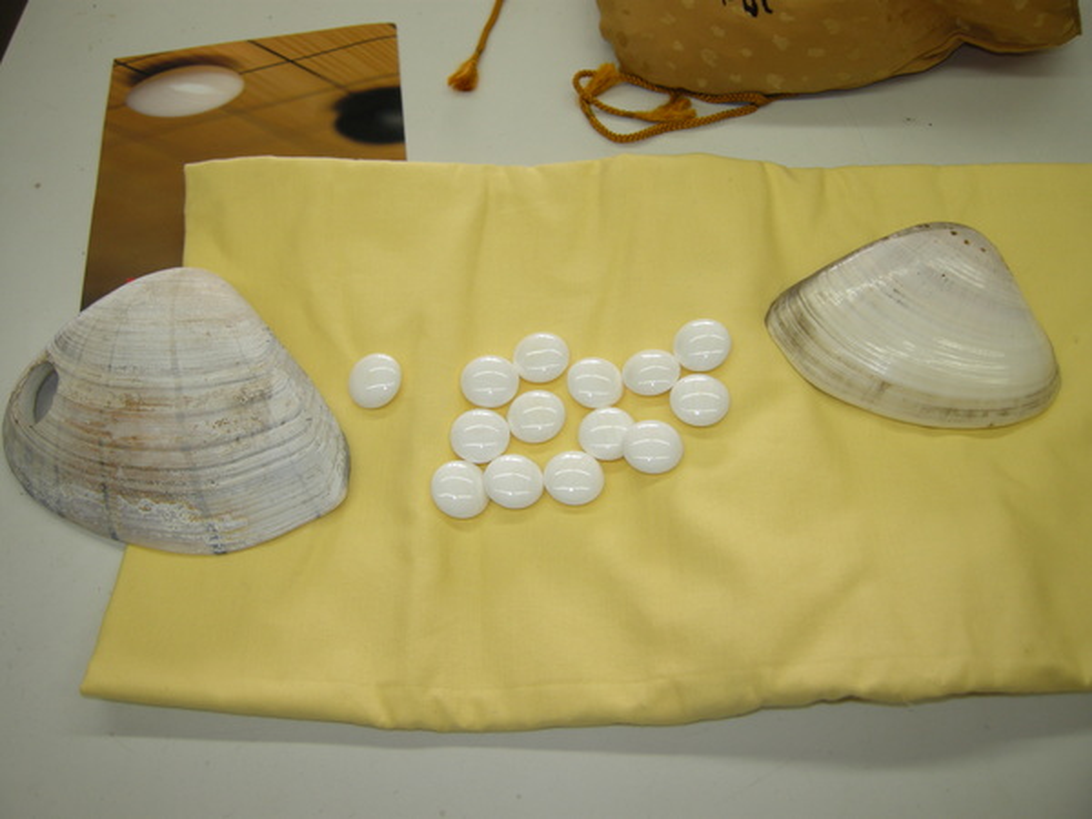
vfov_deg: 40.7
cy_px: 410
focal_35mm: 35
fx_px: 1104
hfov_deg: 52.6
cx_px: 546
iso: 64
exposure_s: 1/56
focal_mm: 7.5
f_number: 3
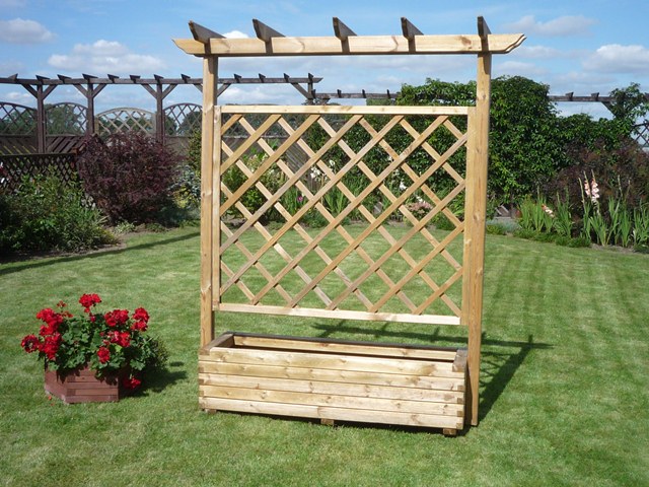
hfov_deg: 56.8
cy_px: 244
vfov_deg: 44.2
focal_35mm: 32
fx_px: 600
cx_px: 324
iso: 100
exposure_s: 1/500
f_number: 5.6
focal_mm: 5.2
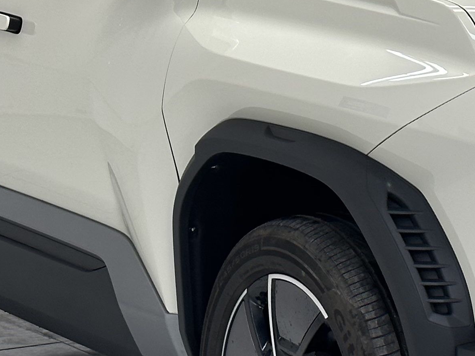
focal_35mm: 164
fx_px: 2250
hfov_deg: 11.9
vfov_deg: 9.0
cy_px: 146
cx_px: 456
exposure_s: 1/100
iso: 80
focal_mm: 6.86
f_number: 1.78
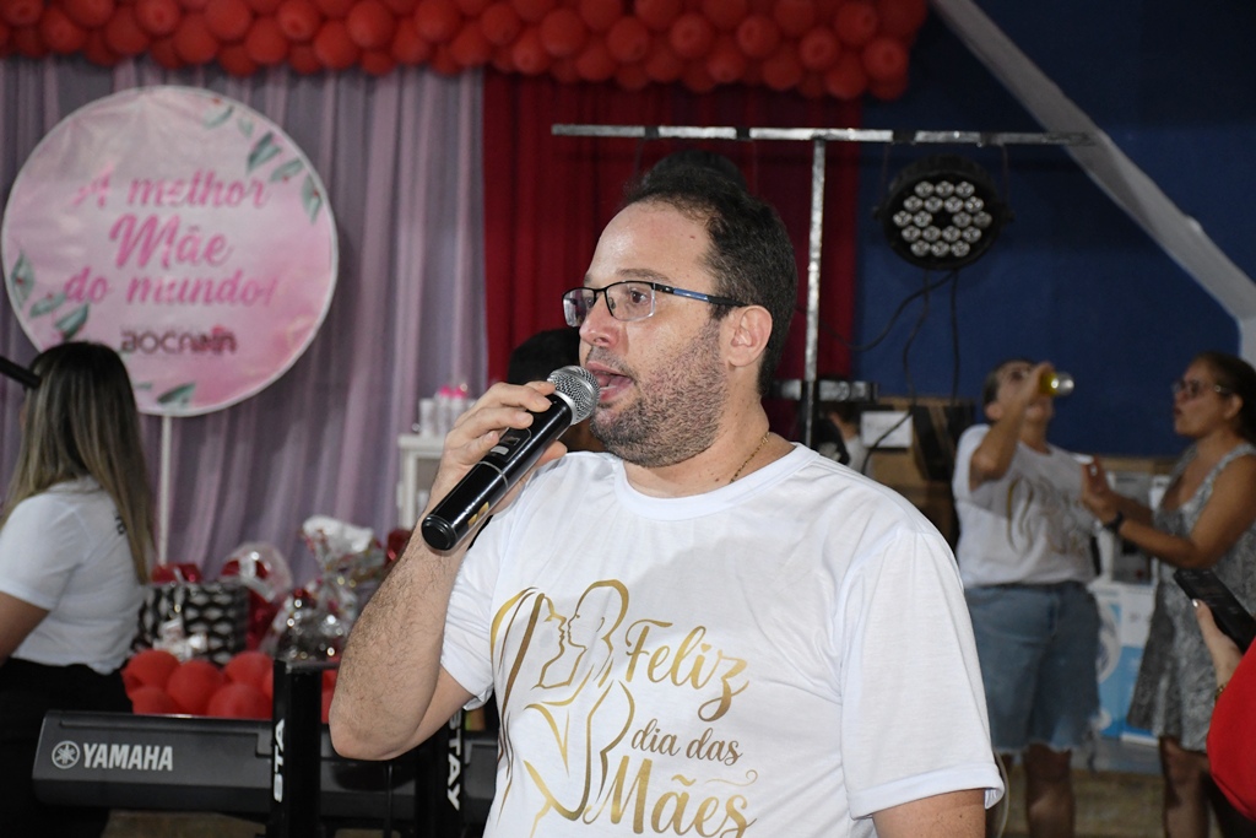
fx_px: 2931
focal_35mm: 84
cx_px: 628
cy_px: 419
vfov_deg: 16.3
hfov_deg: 24.2
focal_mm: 56
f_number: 5.6
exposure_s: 1/100
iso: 3200
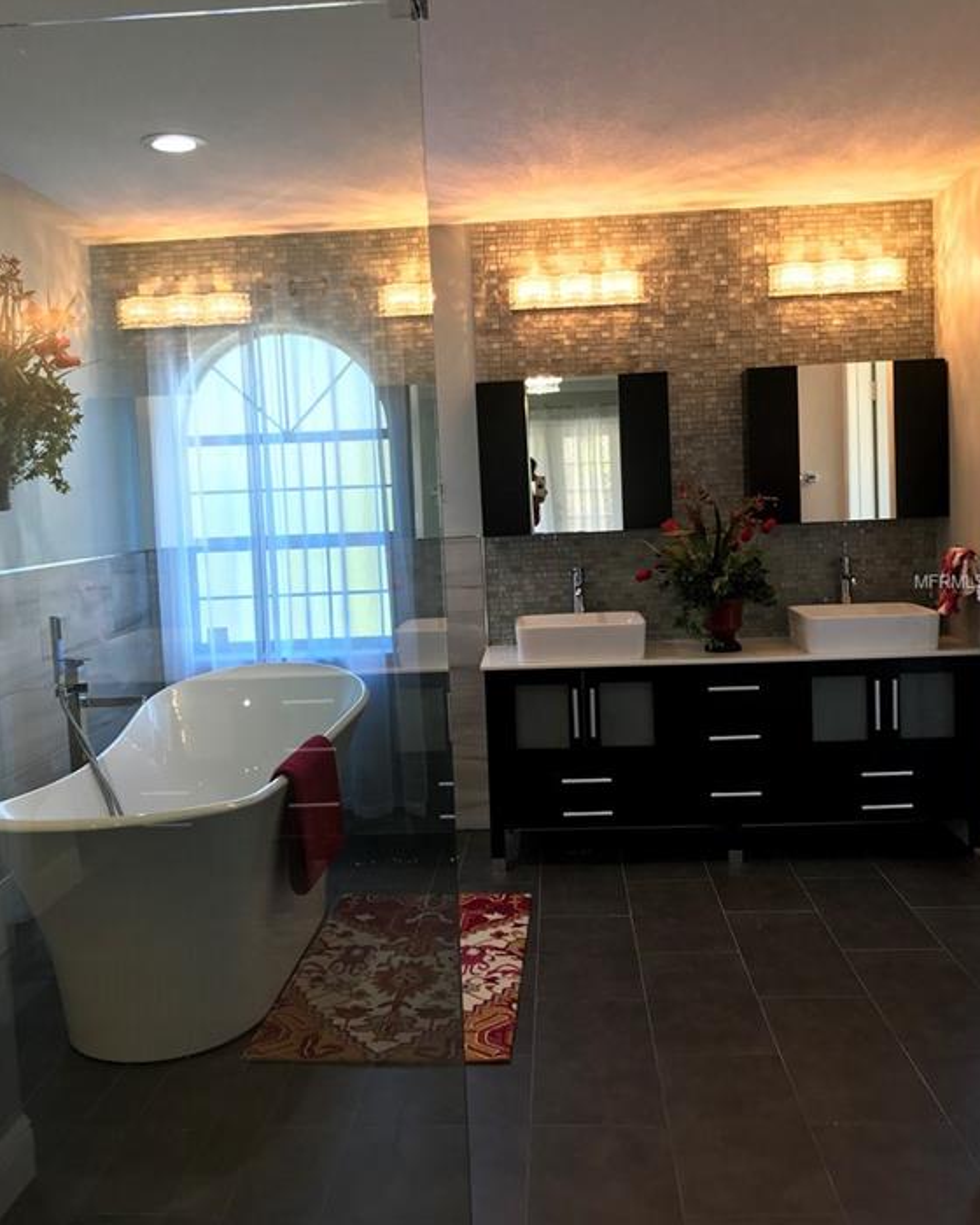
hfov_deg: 48.5
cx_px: 490
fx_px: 1088
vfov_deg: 58.7
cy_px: 583
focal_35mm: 30
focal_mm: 3.99
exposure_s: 1/40
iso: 25
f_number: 1.8
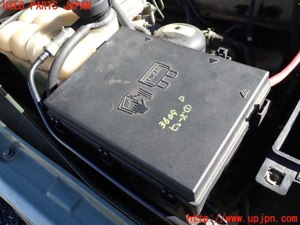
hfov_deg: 60.0
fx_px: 260
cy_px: 112
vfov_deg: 46.8
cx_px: 150
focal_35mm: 30
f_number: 3.2
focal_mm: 5.4
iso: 100
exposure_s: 1/200
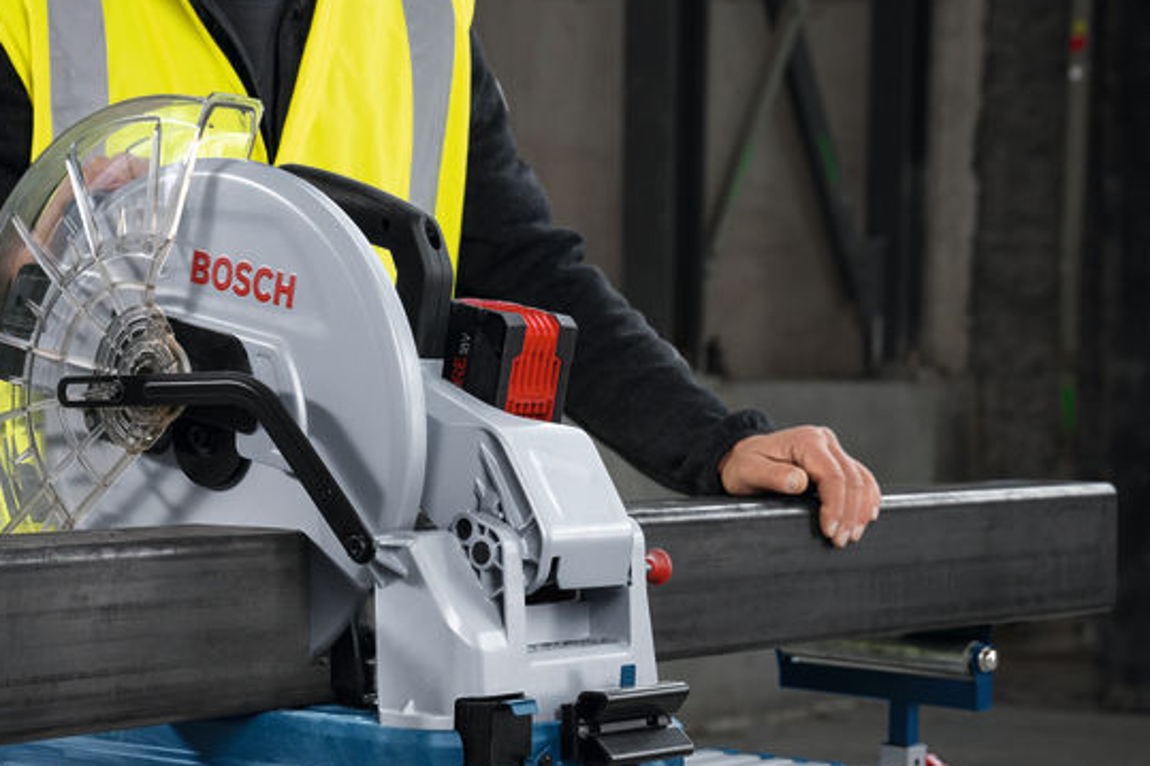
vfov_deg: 14.8
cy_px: 475
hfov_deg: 22.1
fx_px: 2938
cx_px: 382
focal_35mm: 92
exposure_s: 1/100
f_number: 6.3
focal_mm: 62
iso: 800
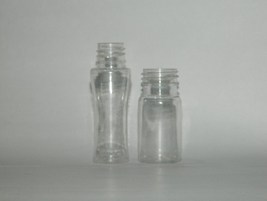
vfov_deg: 14.4
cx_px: 134
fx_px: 794
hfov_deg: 19.1
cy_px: 100
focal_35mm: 103
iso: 200
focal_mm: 18.6
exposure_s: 1/60
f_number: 4.5
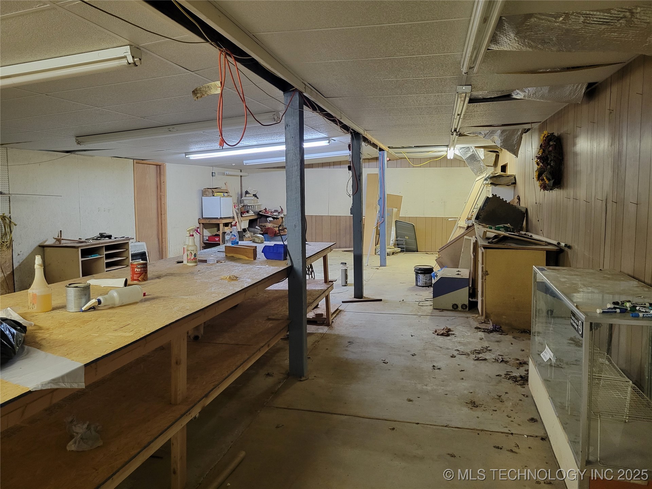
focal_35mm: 26
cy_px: 244
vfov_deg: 53.1
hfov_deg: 67.3
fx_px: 490
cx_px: 326
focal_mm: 5.4
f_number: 1.8
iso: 320
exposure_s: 1/40
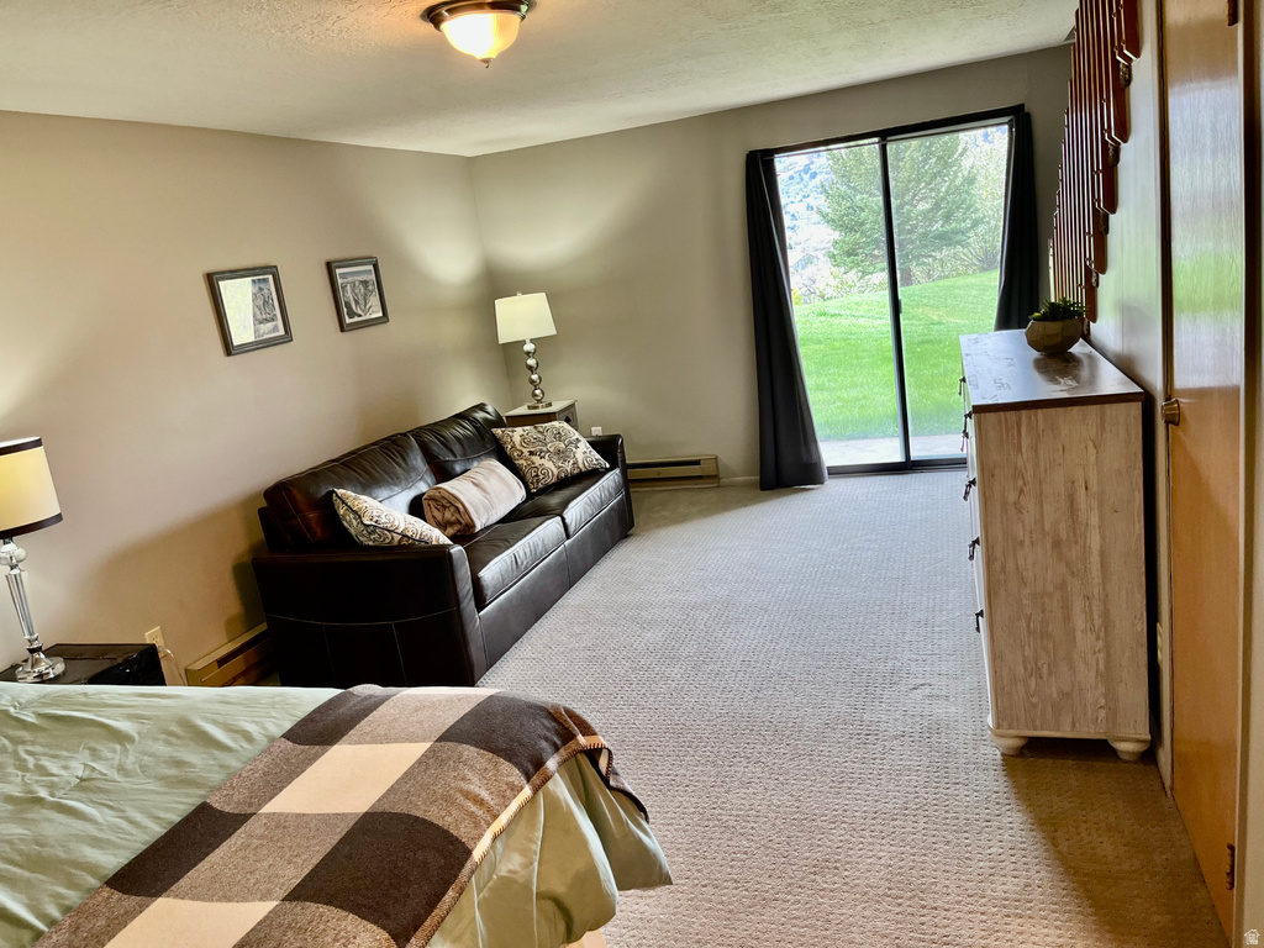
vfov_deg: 53.1
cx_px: 632
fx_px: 949
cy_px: 474
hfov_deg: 67.3
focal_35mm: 26
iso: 125
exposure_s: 1/120
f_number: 1.6
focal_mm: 5.1
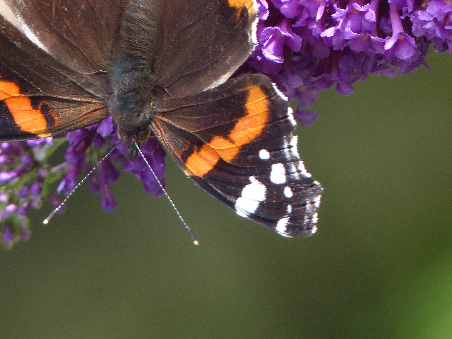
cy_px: 85
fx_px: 15080
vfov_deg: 1.3
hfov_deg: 1.7
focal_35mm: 1155
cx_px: 171
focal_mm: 108
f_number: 4
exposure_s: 1/160
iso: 100
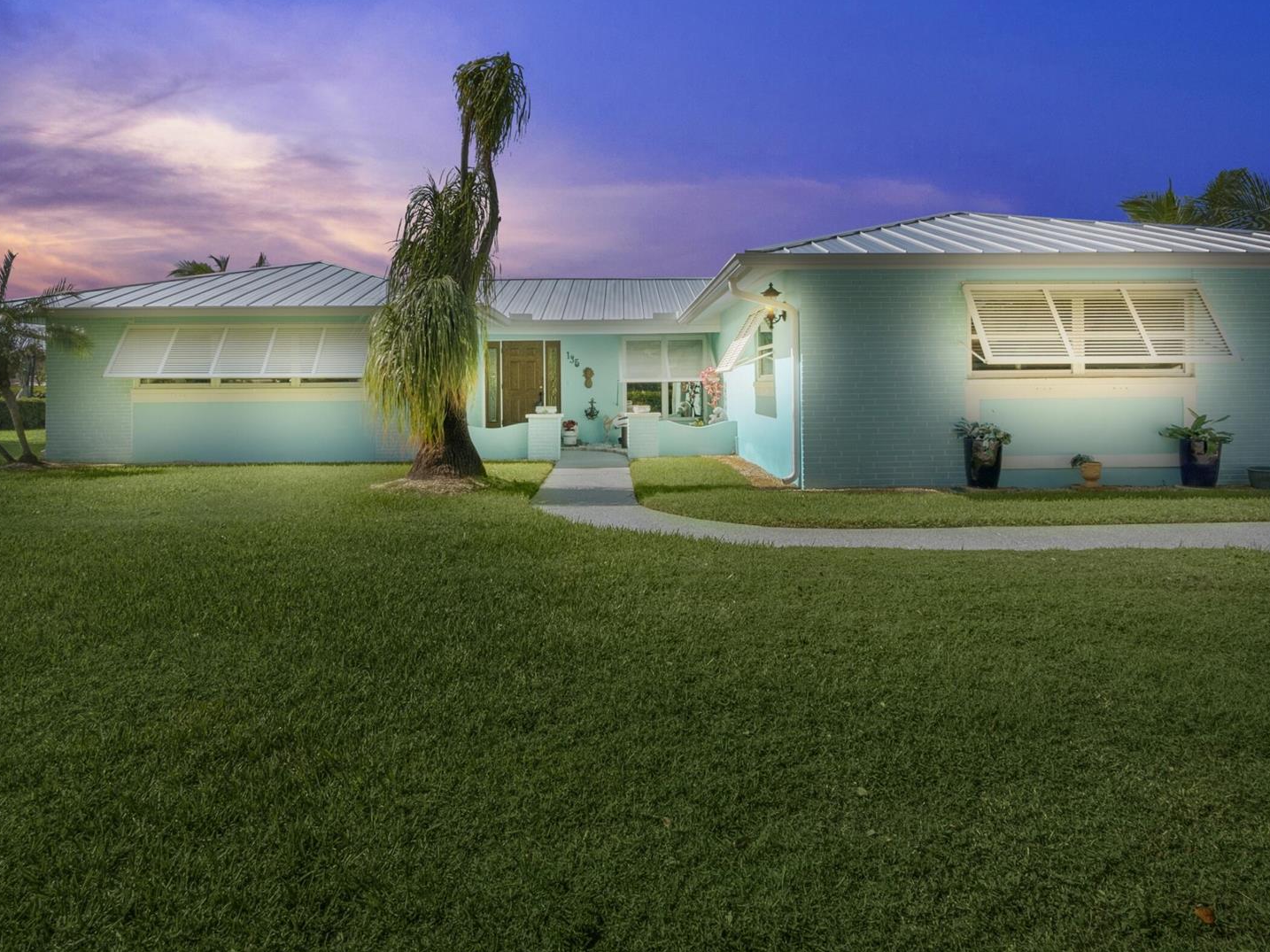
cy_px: 380
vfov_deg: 65.3
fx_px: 734
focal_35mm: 20
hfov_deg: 81.7
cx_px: 646
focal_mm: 7
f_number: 9
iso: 200
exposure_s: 1/500
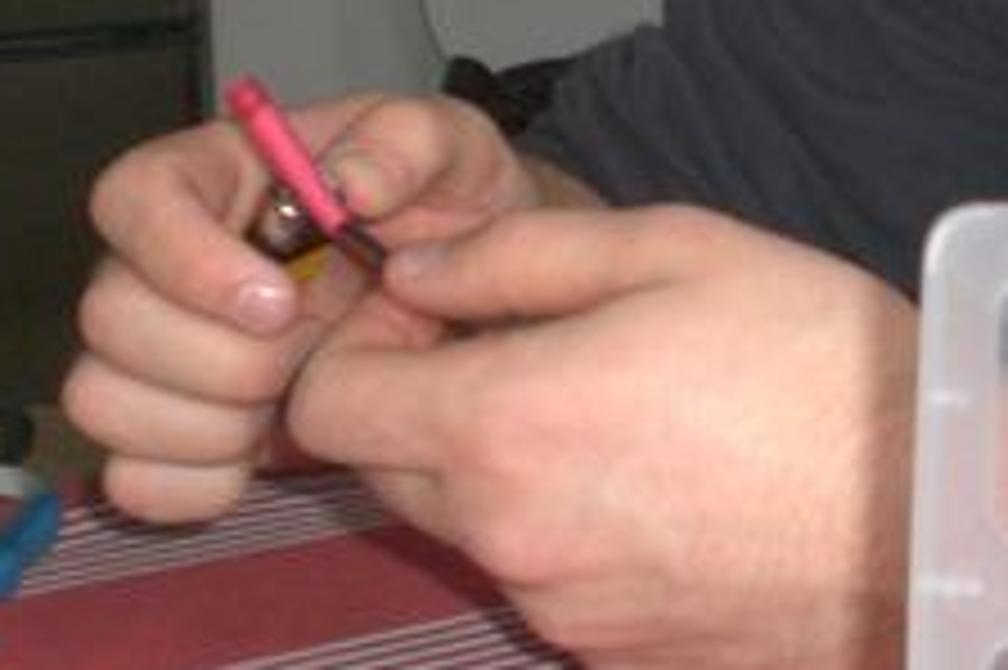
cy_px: 63
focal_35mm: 113
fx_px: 3162
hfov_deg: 17.9
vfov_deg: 12.0
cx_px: 886
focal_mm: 6.3
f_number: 3.1
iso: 200
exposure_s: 1/60
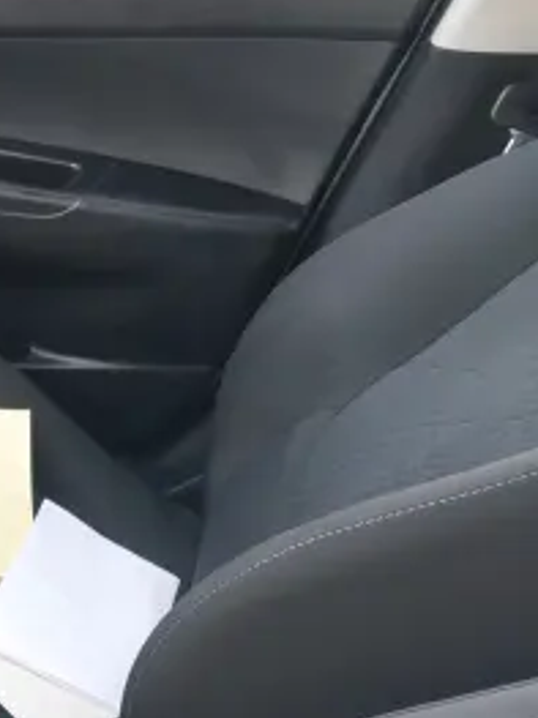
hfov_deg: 17.5
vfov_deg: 26.3
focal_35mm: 73
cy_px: 560
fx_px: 1514
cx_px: -333
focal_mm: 4.6
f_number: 1.8
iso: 80
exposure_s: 1/60
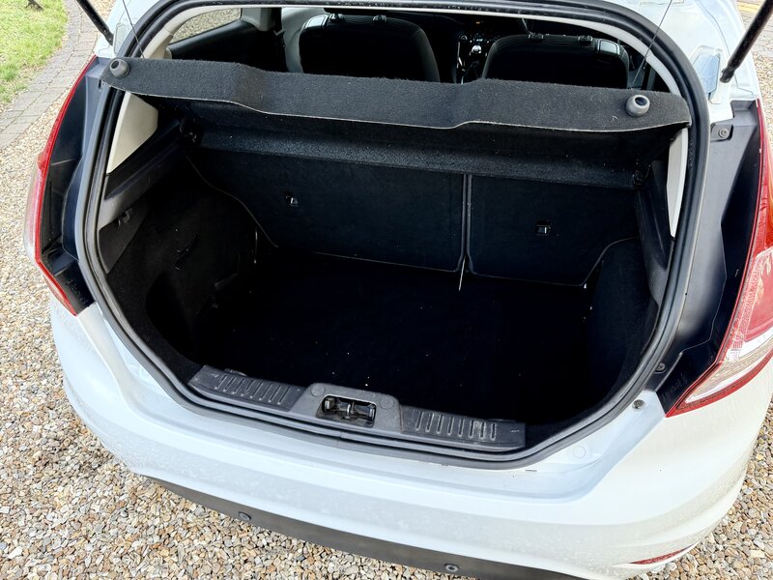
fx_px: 536
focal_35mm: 24
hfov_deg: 71.6
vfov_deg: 56.8
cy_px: 290
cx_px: 386
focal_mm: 6.76
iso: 200
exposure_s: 1/172
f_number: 1.78
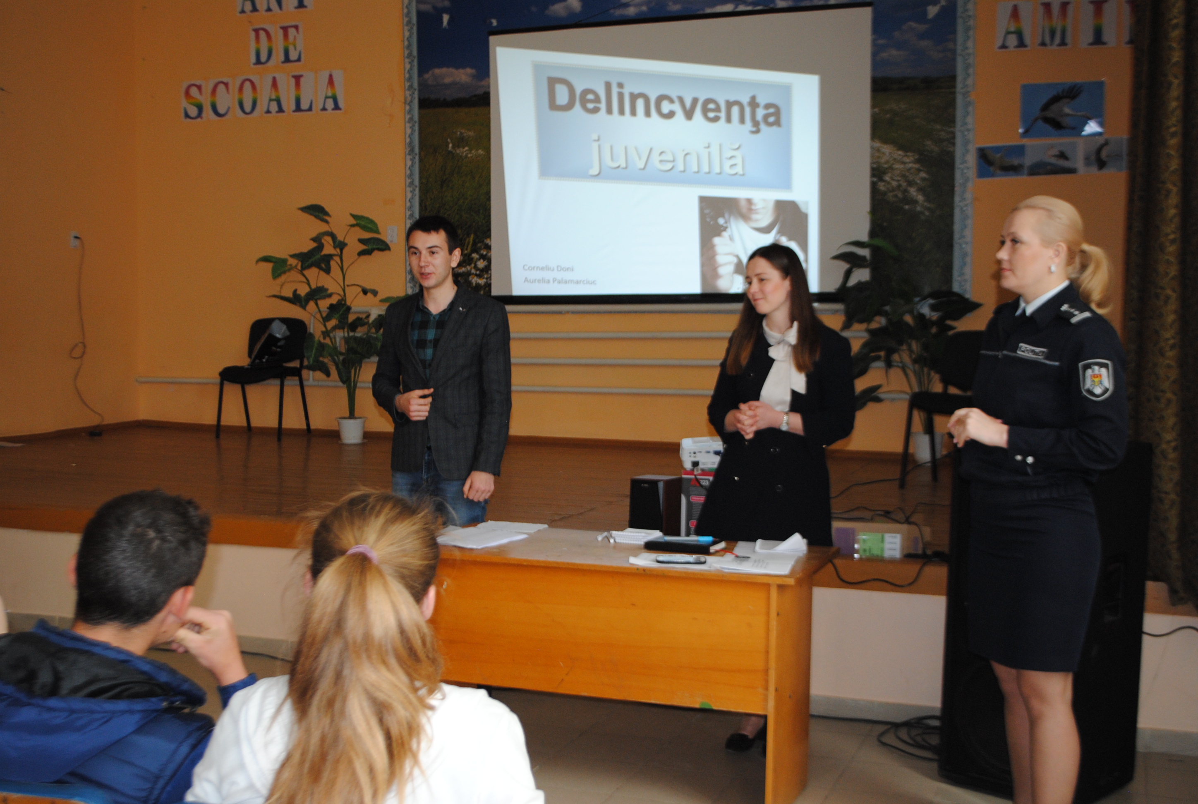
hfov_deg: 46.3
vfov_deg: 32.0
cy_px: 402
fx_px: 1401
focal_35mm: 42
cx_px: 599
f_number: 4.5
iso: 400
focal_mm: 28
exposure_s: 1/60
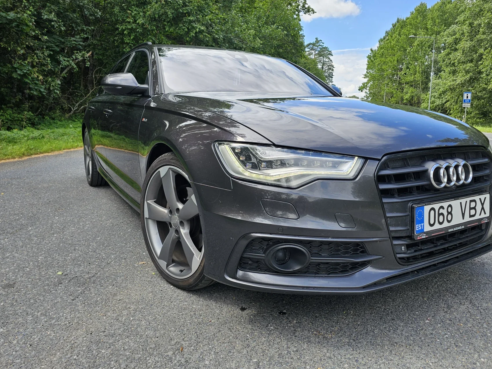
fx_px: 370
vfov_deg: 52.9
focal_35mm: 26
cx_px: 274
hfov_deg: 67.1
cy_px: 161
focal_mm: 6.3
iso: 10
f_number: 1.7
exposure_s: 1/200
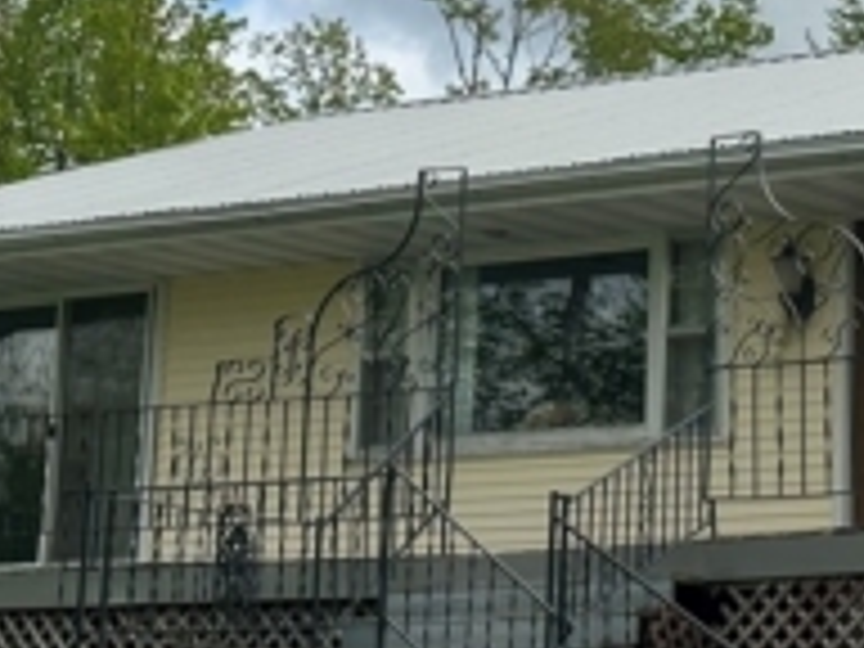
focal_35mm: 146
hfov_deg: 13.4
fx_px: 3644
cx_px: 783
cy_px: -9
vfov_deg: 10.1
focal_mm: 6.86
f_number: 1.78
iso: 64
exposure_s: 1/7092
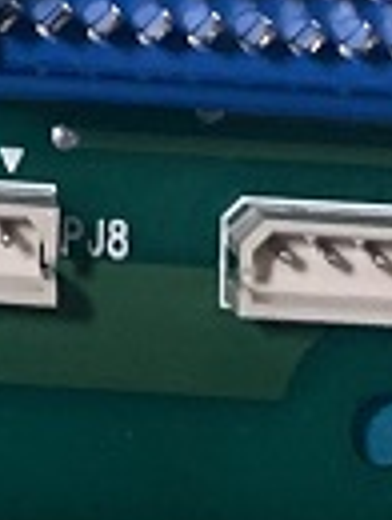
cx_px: -226
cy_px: -710
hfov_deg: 9.0
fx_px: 2423
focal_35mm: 161
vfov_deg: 10.6
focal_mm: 4.25
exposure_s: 1/60
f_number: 1.8
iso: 320
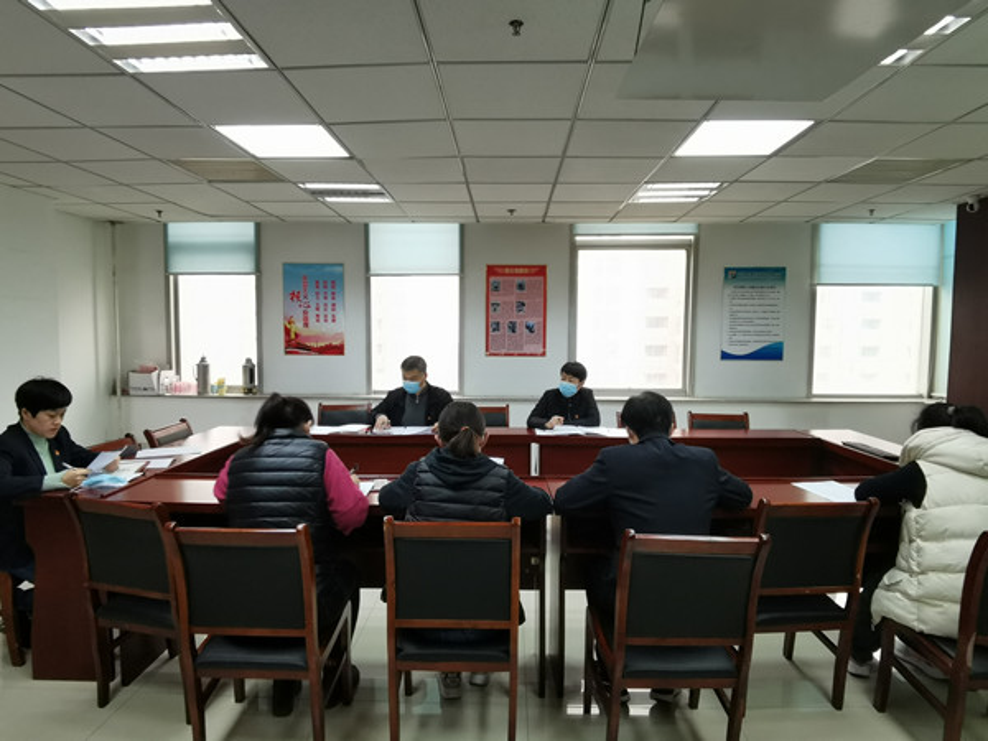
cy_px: 370
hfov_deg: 84.7
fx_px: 542
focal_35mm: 19
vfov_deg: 68.7
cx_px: 494
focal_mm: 2.26
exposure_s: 1/33.3
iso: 250
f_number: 2.2
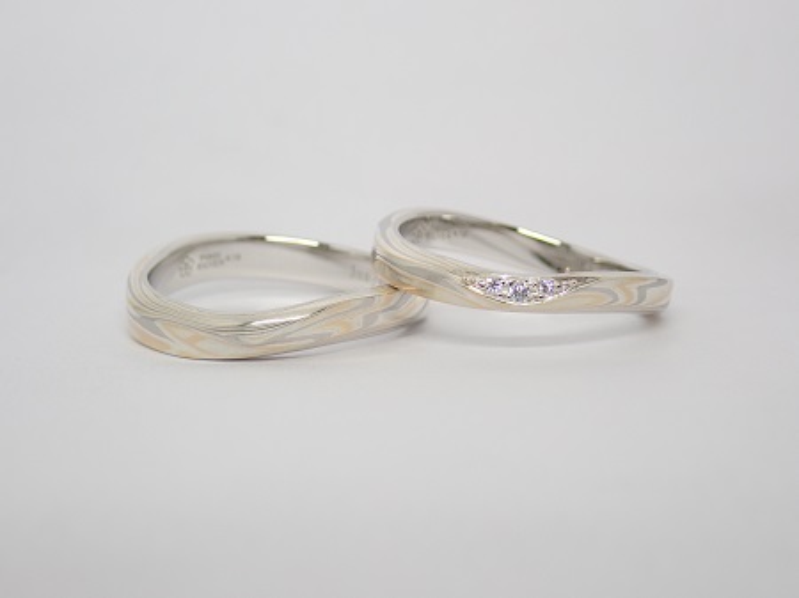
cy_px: 299
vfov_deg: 19.1
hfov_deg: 25.3
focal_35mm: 77
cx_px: 400
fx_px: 1776
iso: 200
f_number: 4.1
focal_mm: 13.65
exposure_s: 1/160
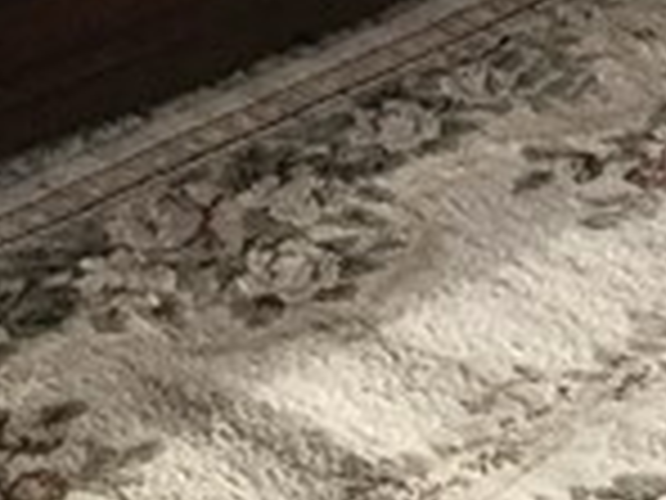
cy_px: -1185
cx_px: 1040
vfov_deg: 6.2
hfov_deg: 9.0
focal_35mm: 214
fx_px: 4117
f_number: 2.4
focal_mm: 3.3
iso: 32
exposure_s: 1/30
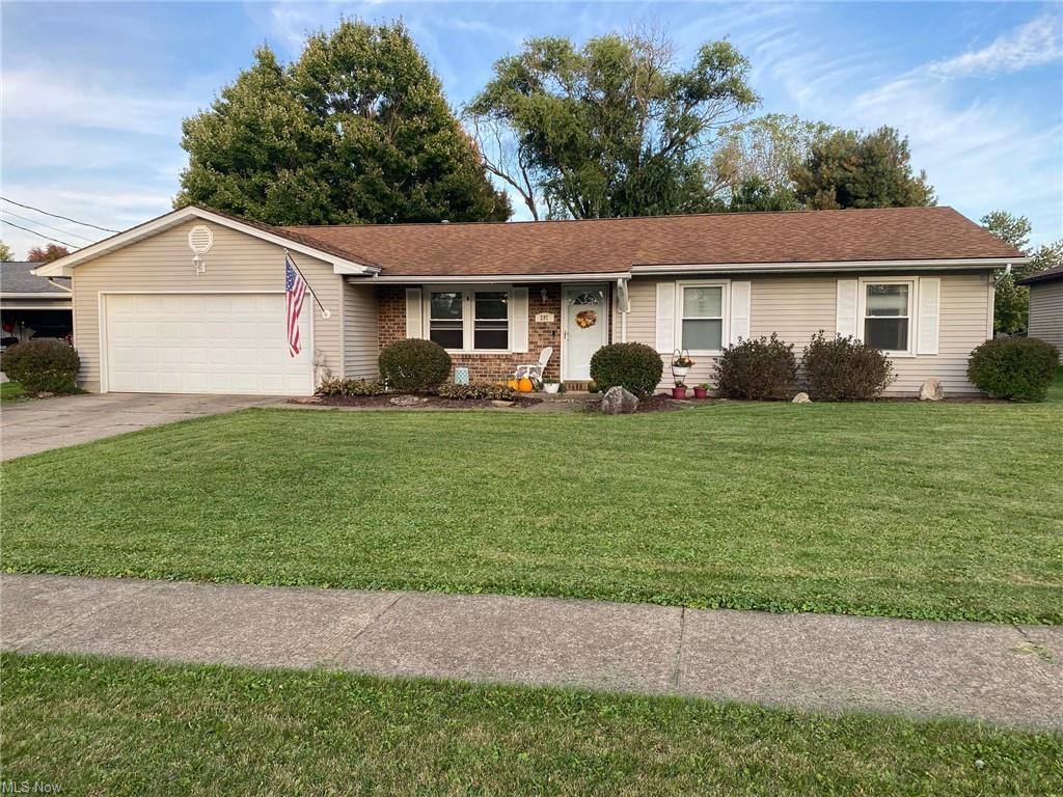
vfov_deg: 53.1
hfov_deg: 67.3
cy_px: 398
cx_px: 532
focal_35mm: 26
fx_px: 798
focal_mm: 4.25
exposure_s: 1/414
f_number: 1.8
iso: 32
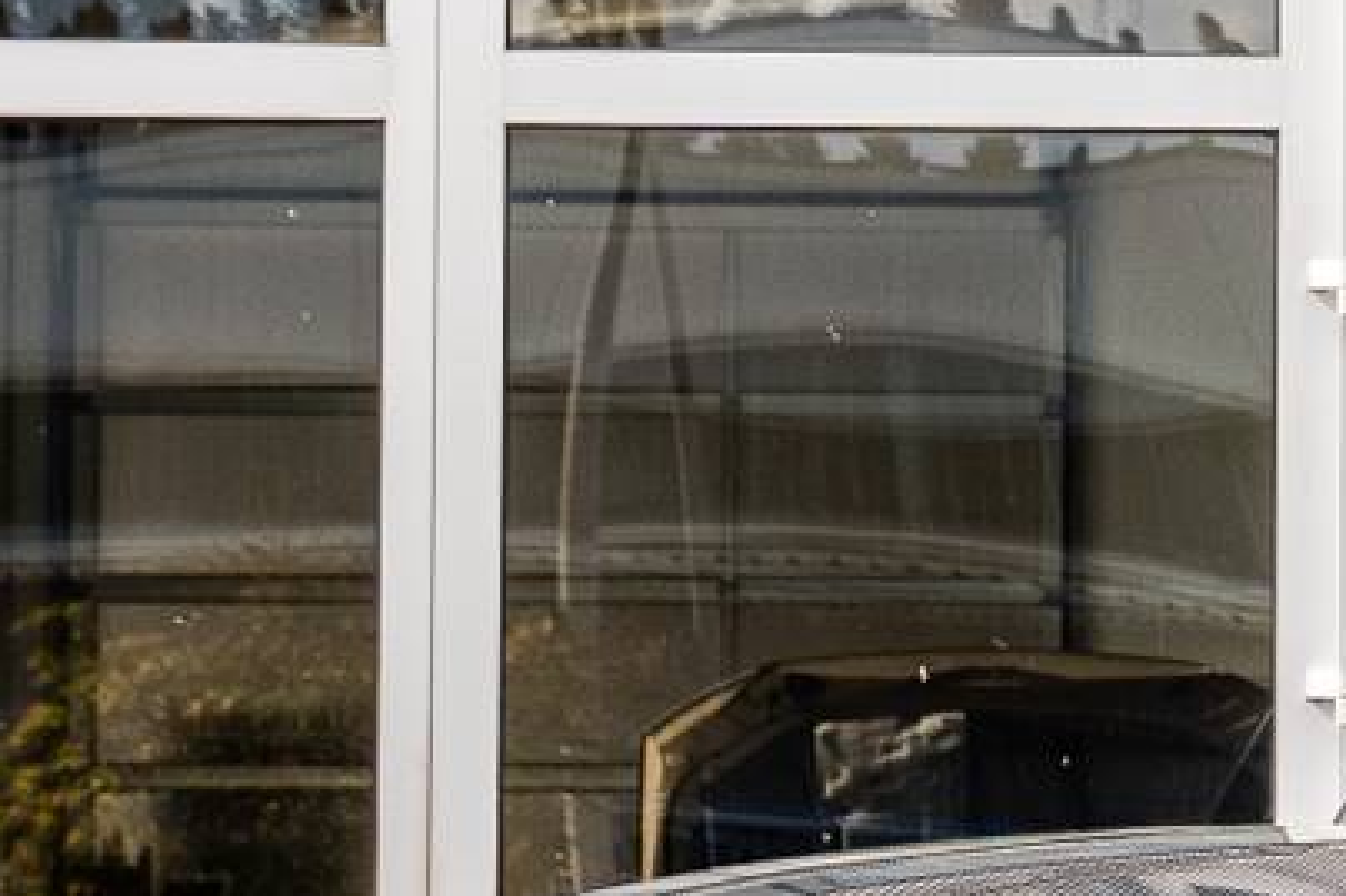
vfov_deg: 6.0
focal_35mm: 228
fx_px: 8521
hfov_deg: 8.9
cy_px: 470
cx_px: 1786
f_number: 6.3
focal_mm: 48
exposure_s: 1/250
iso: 640
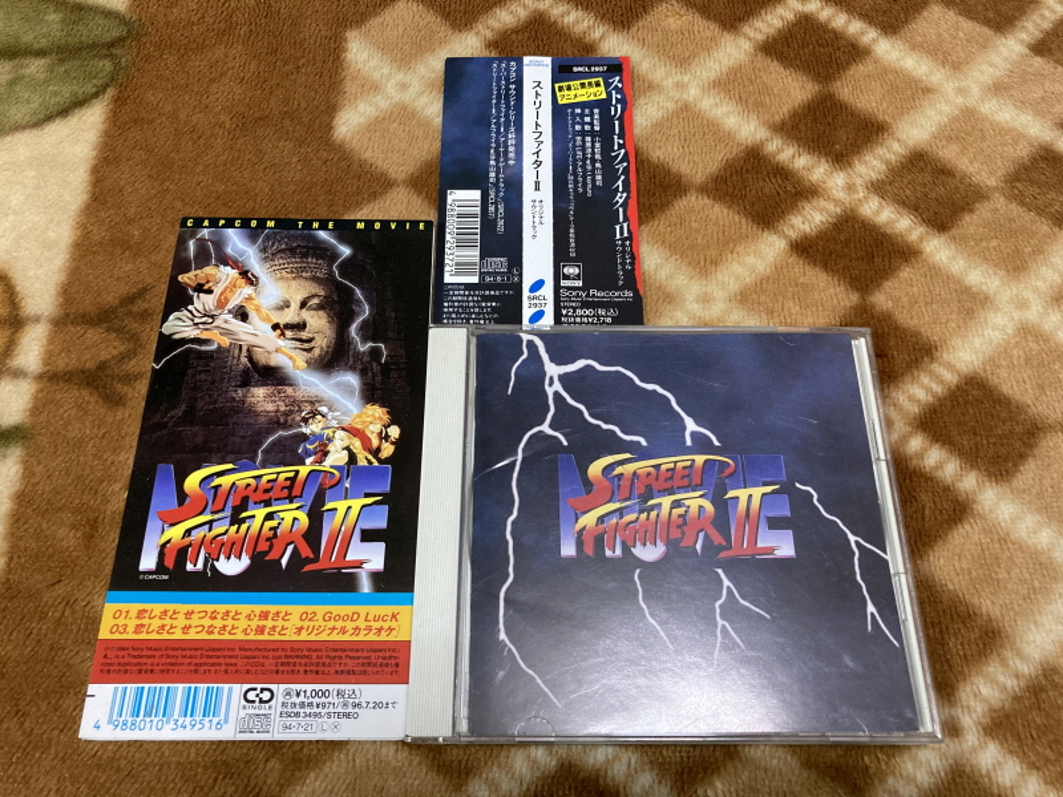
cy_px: 398
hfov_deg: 63.4
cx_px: 532
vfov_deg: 49.7
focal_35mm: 28
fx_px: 860
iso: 320
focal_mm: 3.99
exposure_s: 1/60
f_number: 1.8
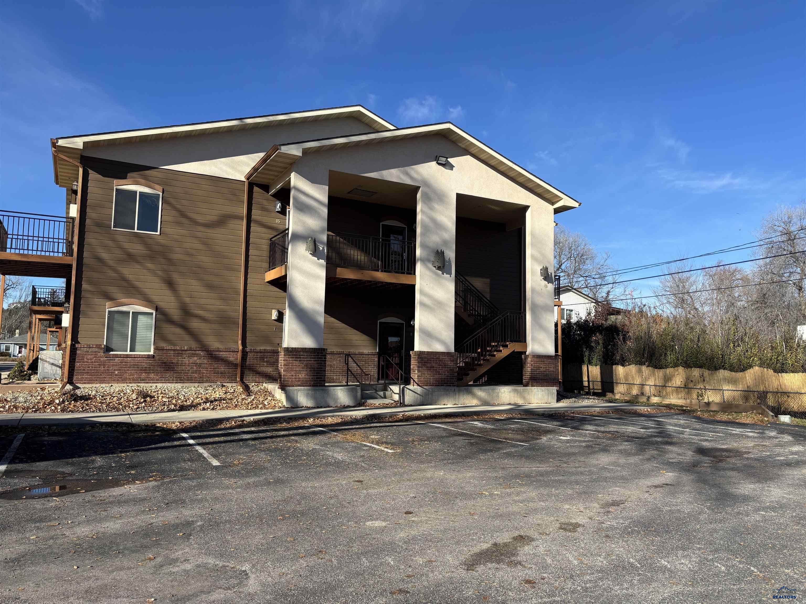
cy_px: 302
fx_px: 605
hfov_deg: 67.3
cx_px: 403
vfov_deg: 53.1
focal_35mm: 26
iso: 50
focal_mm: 5.96
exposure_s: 1/2398
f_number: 1.6
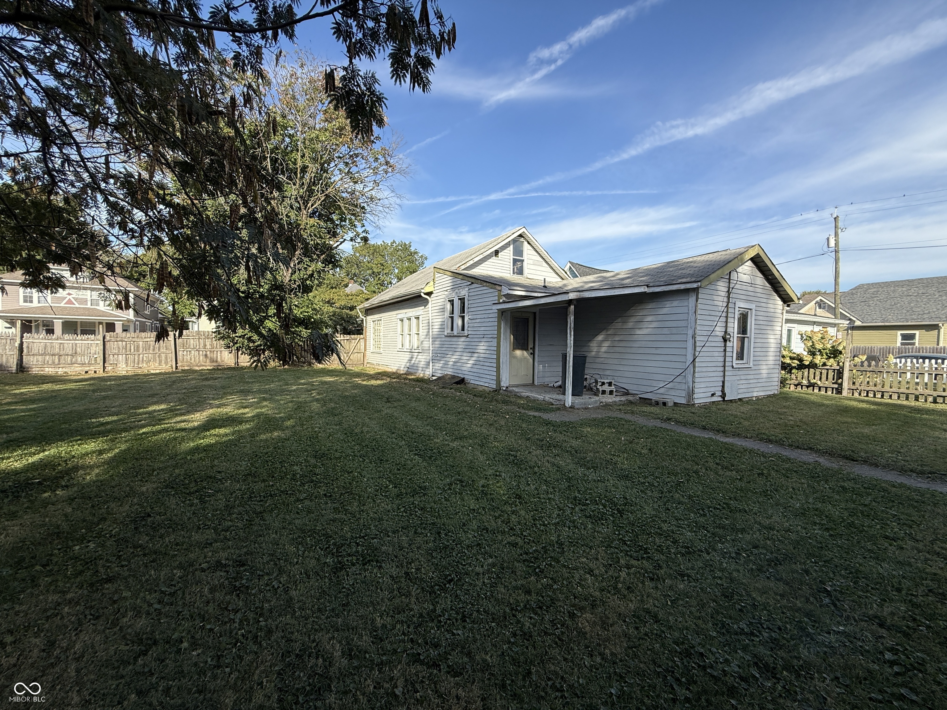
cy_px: 355
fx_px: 383
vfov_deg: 85.7
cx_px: 474
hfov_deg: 102.1
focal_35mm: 14
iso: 50
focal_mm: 2.22
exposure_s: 1/970
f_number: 2.2
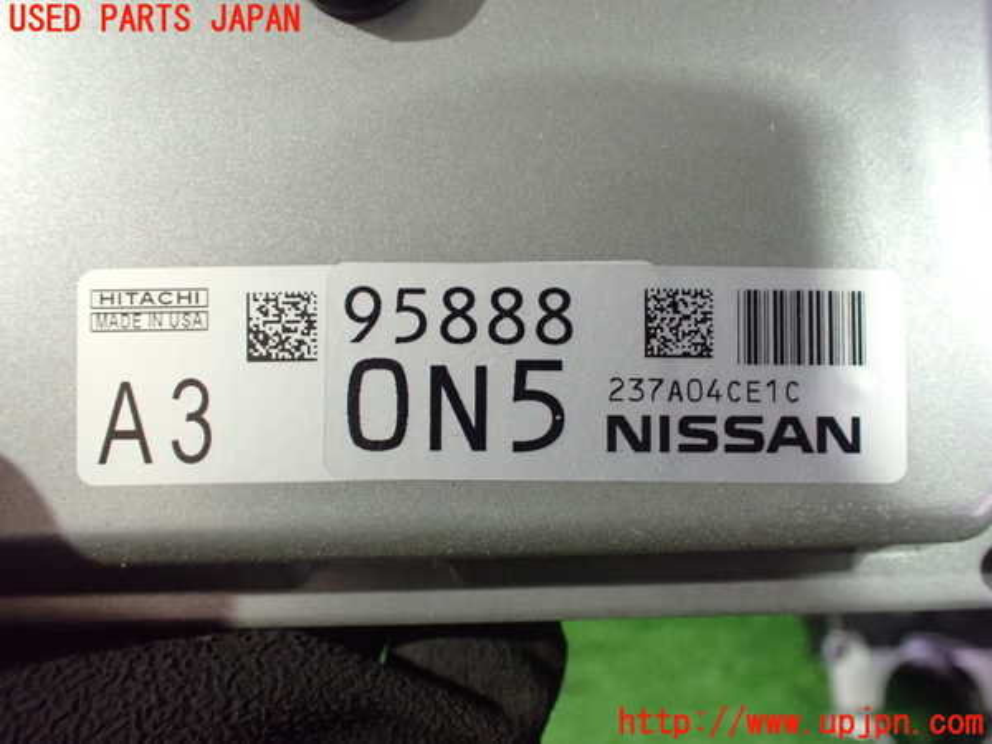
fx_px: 860
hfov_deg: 60.0
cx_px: 496
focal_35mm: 30
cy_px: 372
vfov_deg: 46.8
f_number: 2.3
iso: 1250
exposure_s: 1/30
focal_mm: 5.4
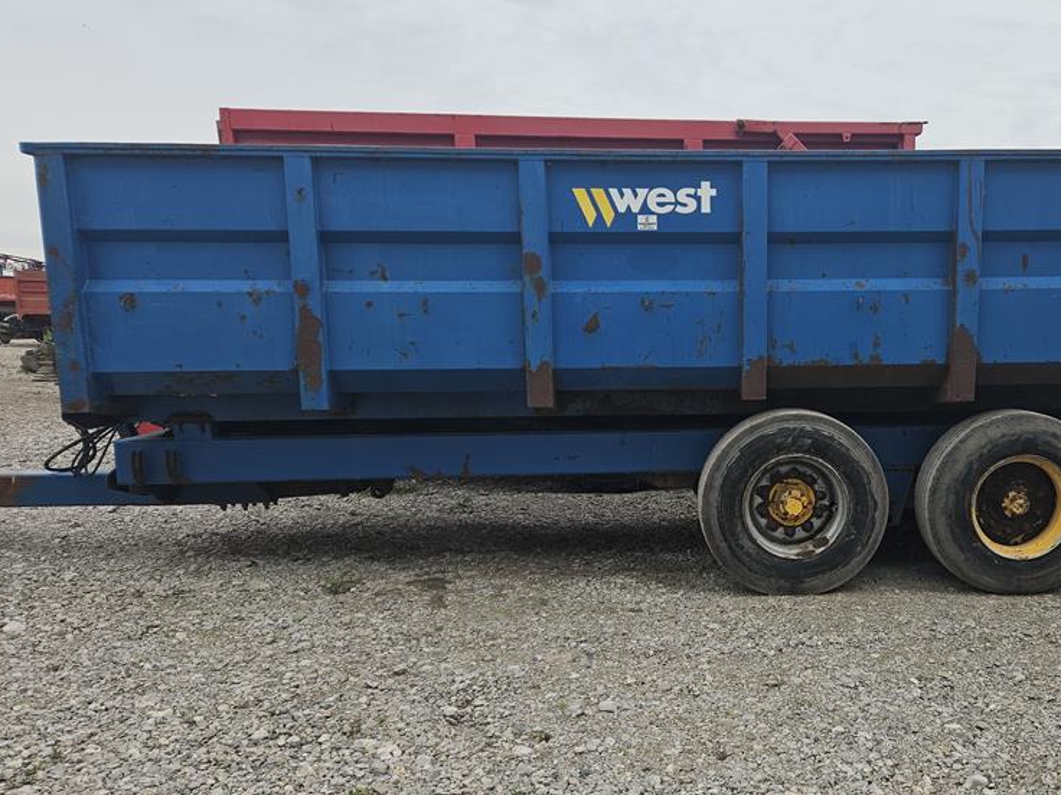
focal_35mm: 32
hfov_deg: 55.4
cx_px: 727
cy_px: 462
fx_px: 981
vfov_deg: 44.0
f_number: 1.8
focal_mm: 5.4
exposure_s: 1/1192
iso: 40
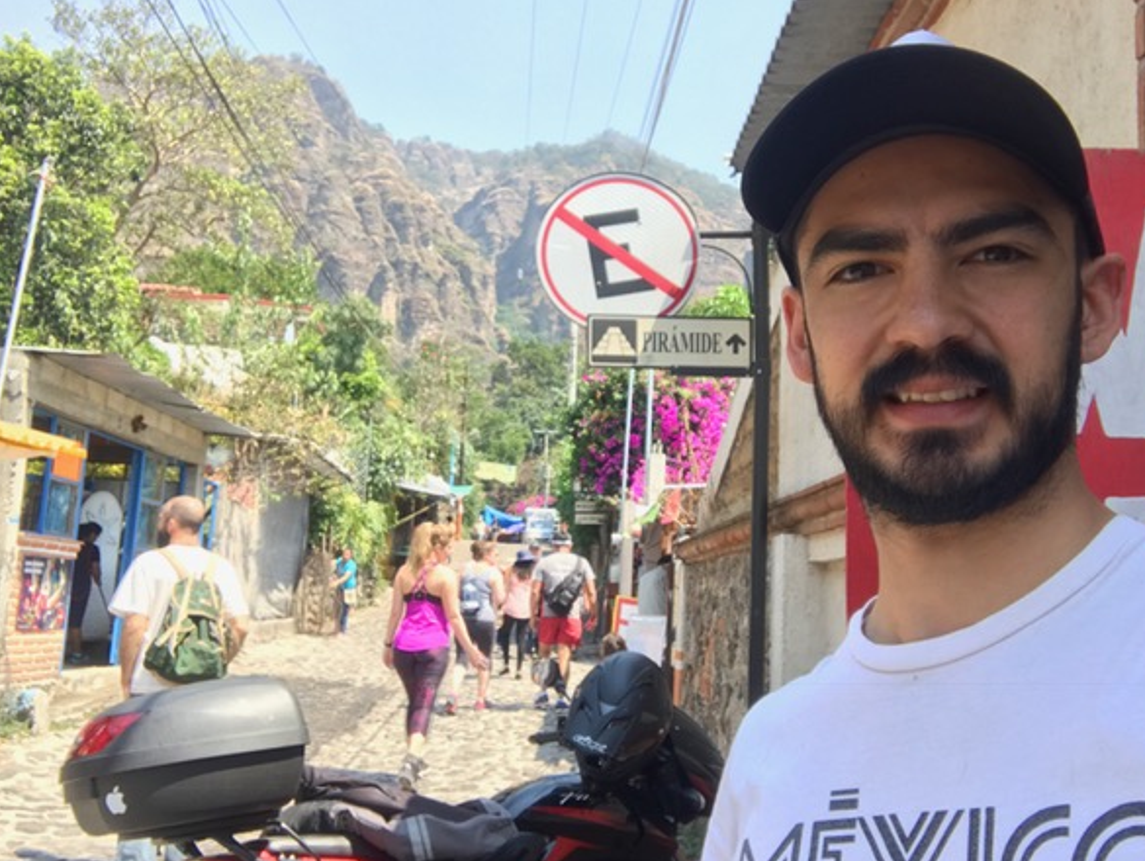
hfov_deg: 52.5
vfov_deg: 40.8
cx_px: 611
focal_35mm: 35
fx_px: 1159
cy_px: 431
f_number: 2.2
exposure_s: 1/175
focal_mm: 2.87
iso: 25
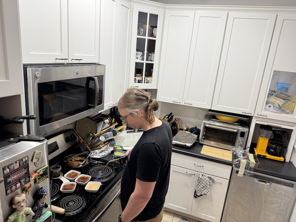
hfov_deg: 71.6
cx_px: 148
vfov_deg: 56.8
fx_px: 205
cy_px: 111
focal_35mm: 24
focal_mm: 6.76
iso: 125
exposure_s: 1/60
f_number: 1.78
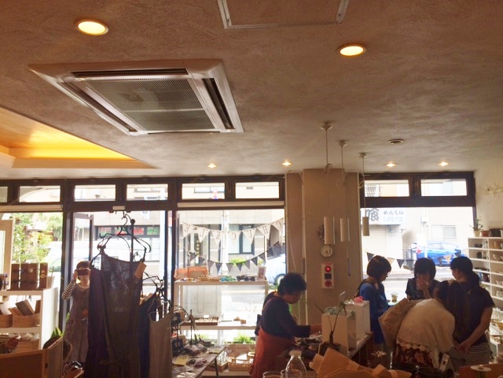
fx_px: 421
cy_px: 189
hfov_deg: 61.7
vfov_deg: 48.2
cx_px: 252
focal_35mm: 29
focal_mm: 4.15
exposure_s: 1/120
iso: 50
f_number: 2.2
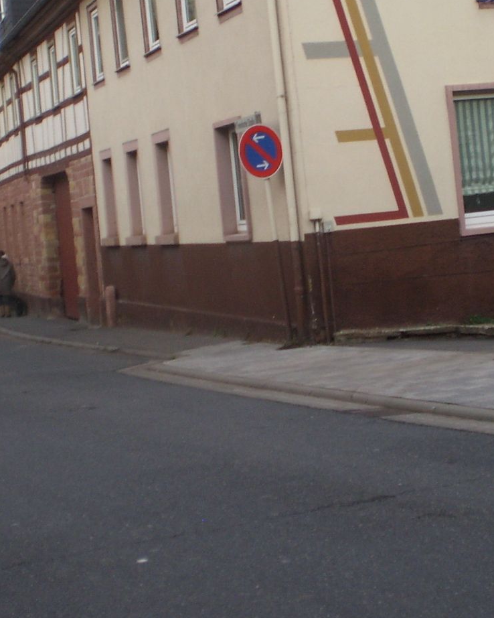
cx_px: 309
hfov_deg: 19.6
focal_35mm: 78
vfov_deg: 24.1
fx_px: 1426
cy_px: 141
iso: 64
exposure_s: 1/200
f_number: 3.1
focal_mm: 6.3
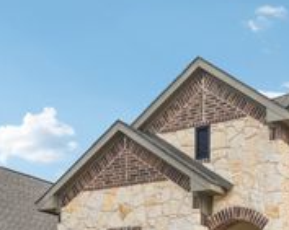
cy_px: 223
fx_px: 589
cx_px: 323
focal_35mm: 69
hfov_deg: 25.4
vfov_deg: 21.4
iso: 200
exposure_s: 1/350
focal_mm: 26
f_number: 8
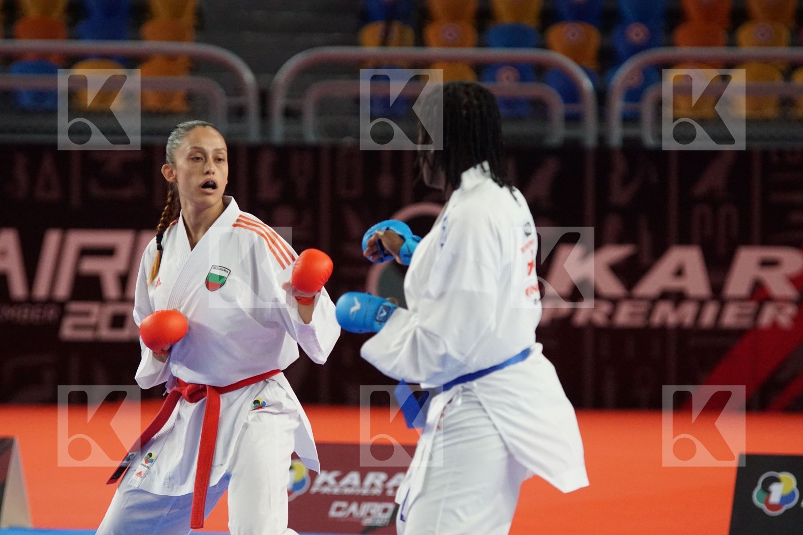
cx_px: 402
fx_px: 5353
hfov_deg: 8.6
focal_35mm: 240
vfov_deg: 5.7
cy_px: 268
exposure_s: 1/2000
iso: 3200
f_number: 2.8
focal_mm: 160
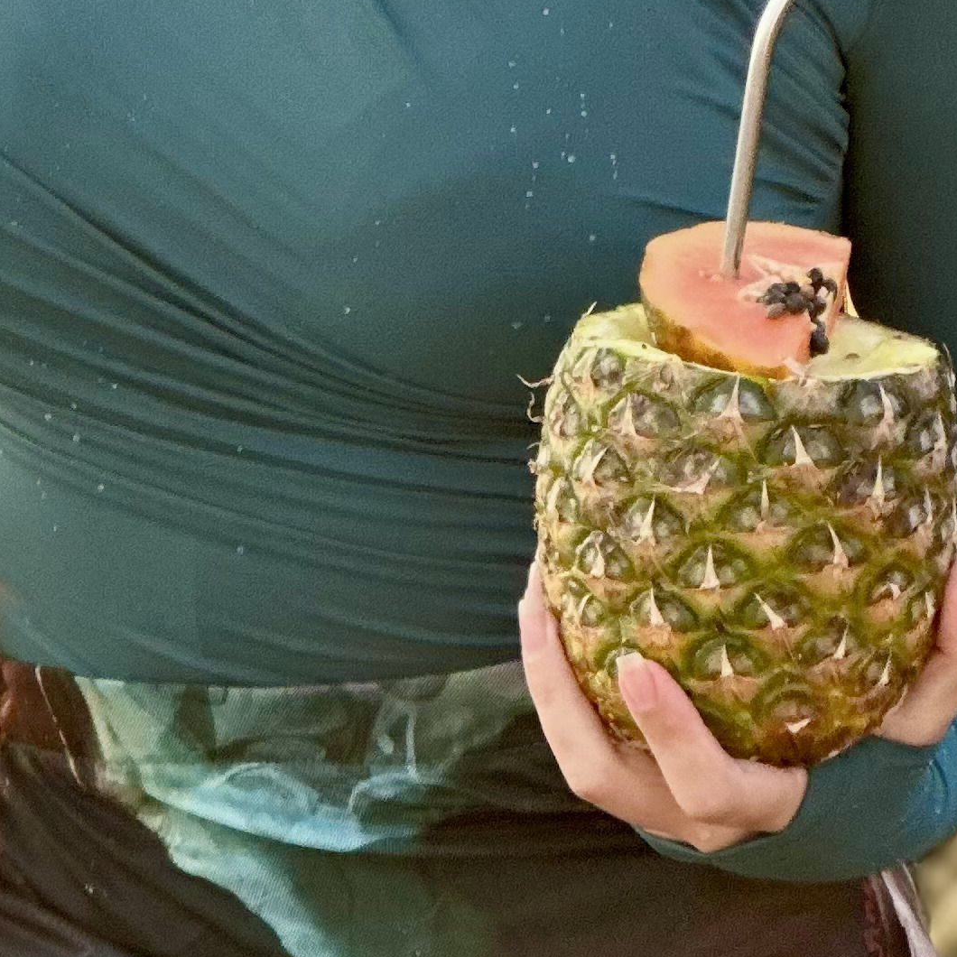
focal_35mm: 259
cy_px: -166
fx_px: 8101
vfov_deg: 6.7
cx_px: 423
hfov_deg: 6.8
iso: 100
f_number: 2.8
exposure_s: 1/121
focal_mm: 9
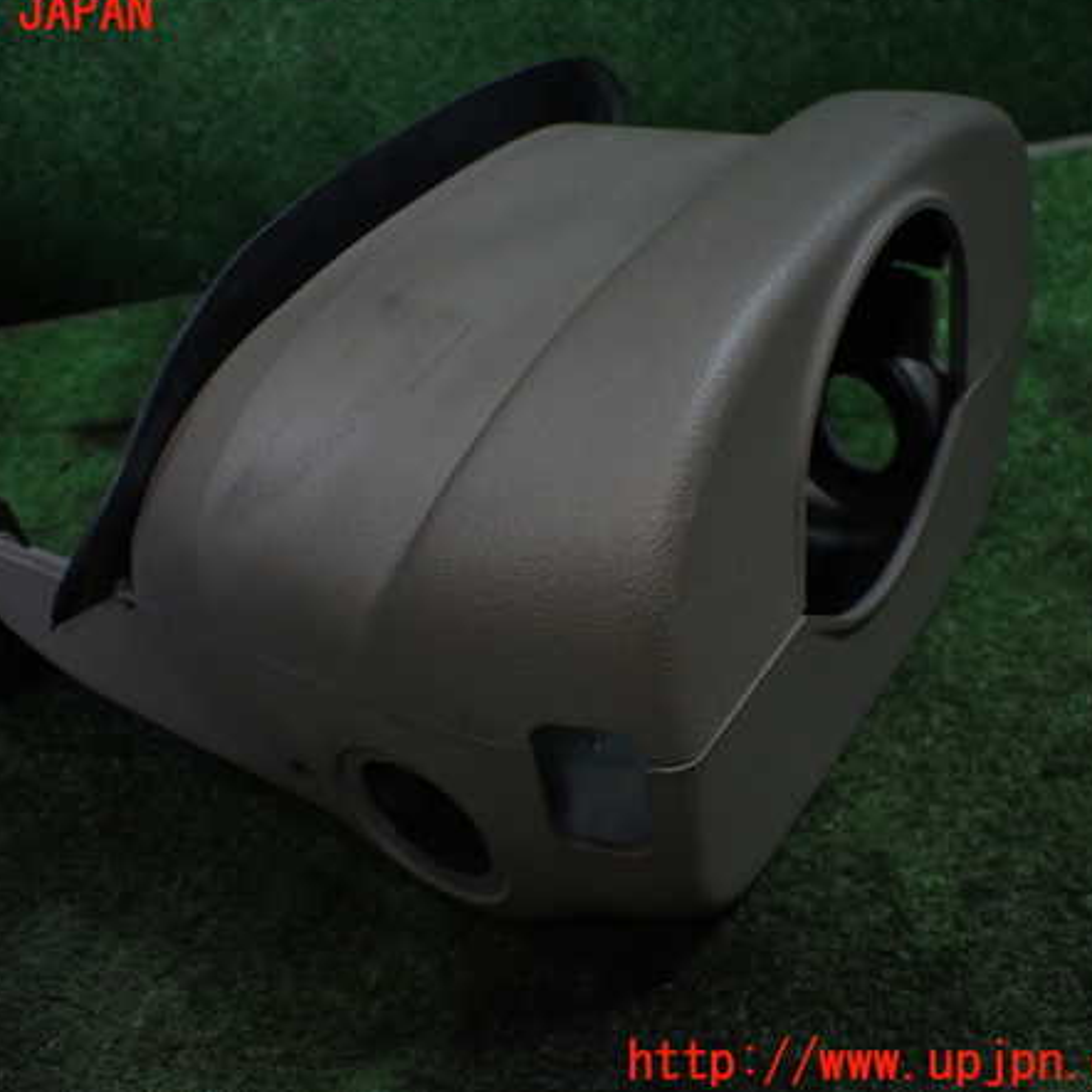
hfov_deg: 45.8
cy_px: 539
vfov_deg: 46.0
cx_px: 445
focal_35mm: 36
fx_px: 1285
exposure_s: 1/125
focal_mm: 5.4
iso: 400
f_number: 2.3
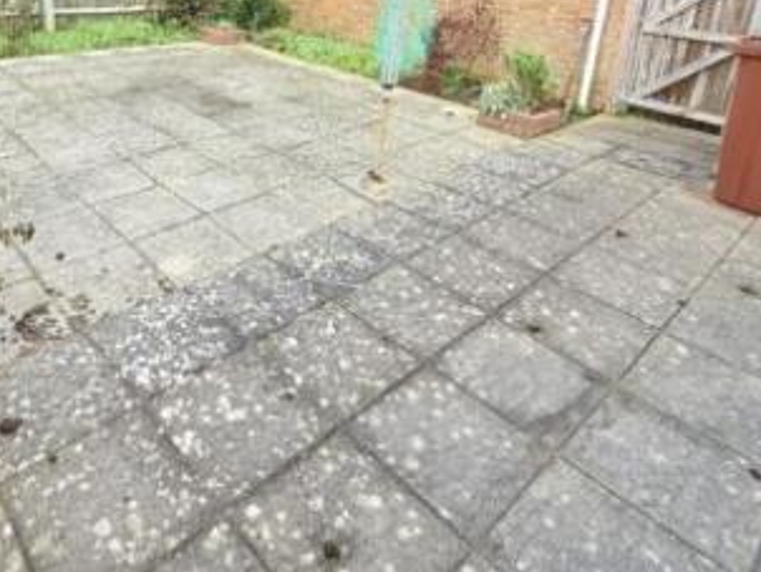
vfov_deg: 47.4
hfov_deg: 63.4
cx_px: 246
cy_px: 82
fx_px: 594
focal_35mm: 27
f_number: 2.2
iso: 50
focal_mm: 2.22
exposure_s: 1/296
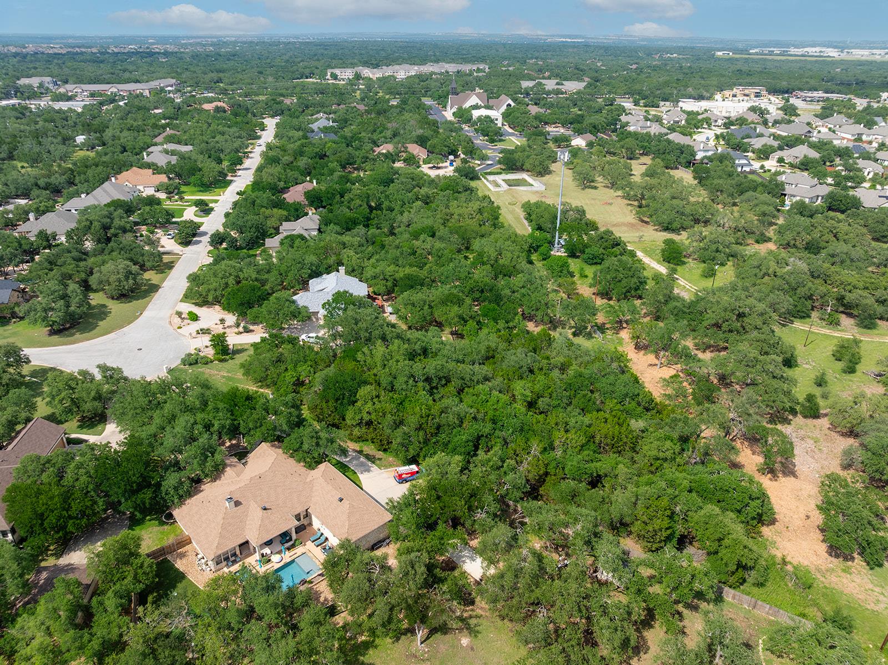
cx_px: 444
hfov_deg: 71.6
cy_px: 332
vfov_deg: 56.8
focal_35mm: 24
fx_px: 615
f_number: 5.6
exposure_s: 1/640
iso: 100
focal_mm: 12.29
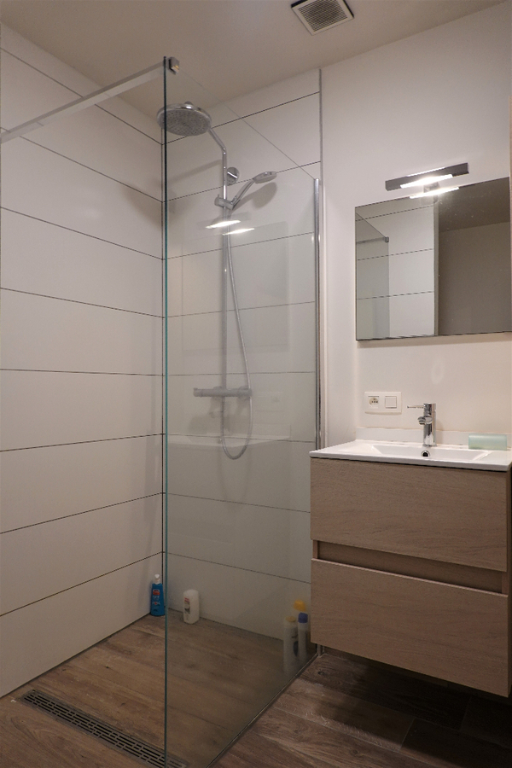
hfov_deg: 53.1
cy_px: 384
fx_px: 512
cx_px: 256
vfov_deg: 73.7
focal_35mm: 24
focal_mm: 9
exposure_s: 1/25
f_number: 3.2
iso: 250
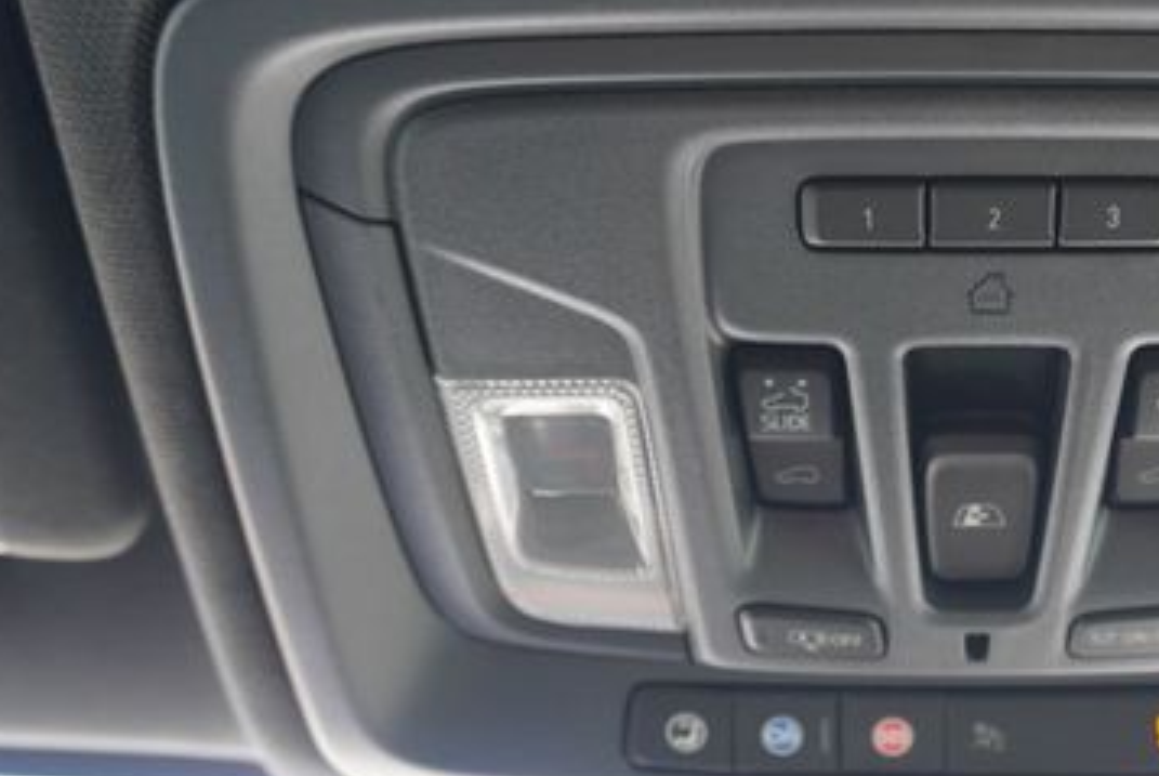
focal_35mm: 43
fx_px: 1386
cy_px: 477
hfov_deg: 43.4
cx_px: 912
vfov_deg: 31.2
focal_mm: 16
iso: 500
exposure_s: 1/60
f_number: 4
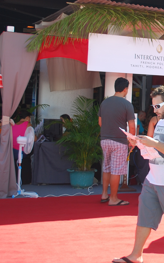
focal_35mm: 77
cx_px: 227
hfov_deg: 15.9
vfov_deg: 26.6
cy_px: 80
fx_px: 551
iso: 100
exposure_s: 1/200
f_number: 4.5
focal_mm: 22
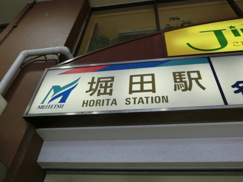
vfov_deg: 48.2
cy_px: 91
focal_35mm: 29
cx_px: 122
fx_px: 204
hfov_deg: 61.7
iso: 250
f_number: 3.7
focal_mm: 5.2
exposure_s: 1/125
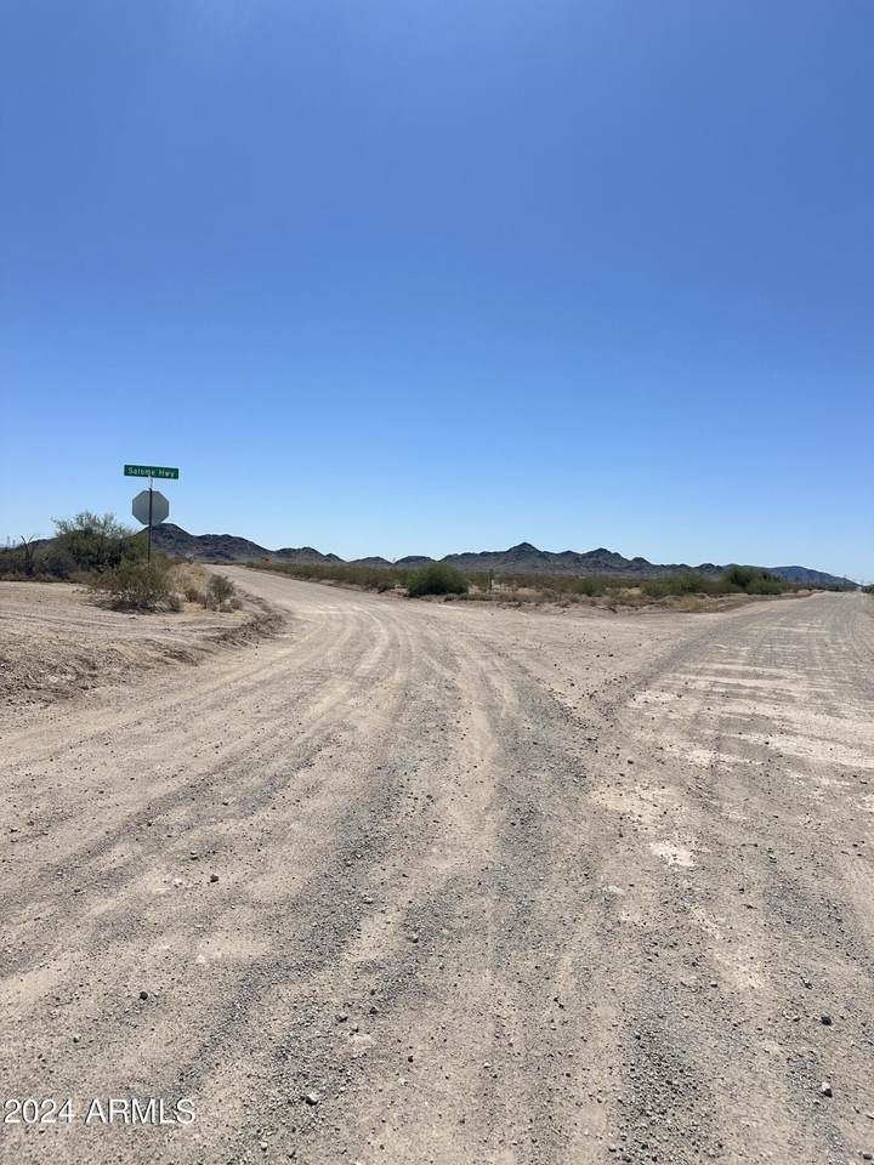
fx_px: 808
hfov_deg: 56.8
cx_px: 437
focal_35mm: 24
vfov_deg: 71.6
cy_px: 582
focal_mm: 6.86
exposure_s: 1/12048
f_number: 1.78
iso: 80
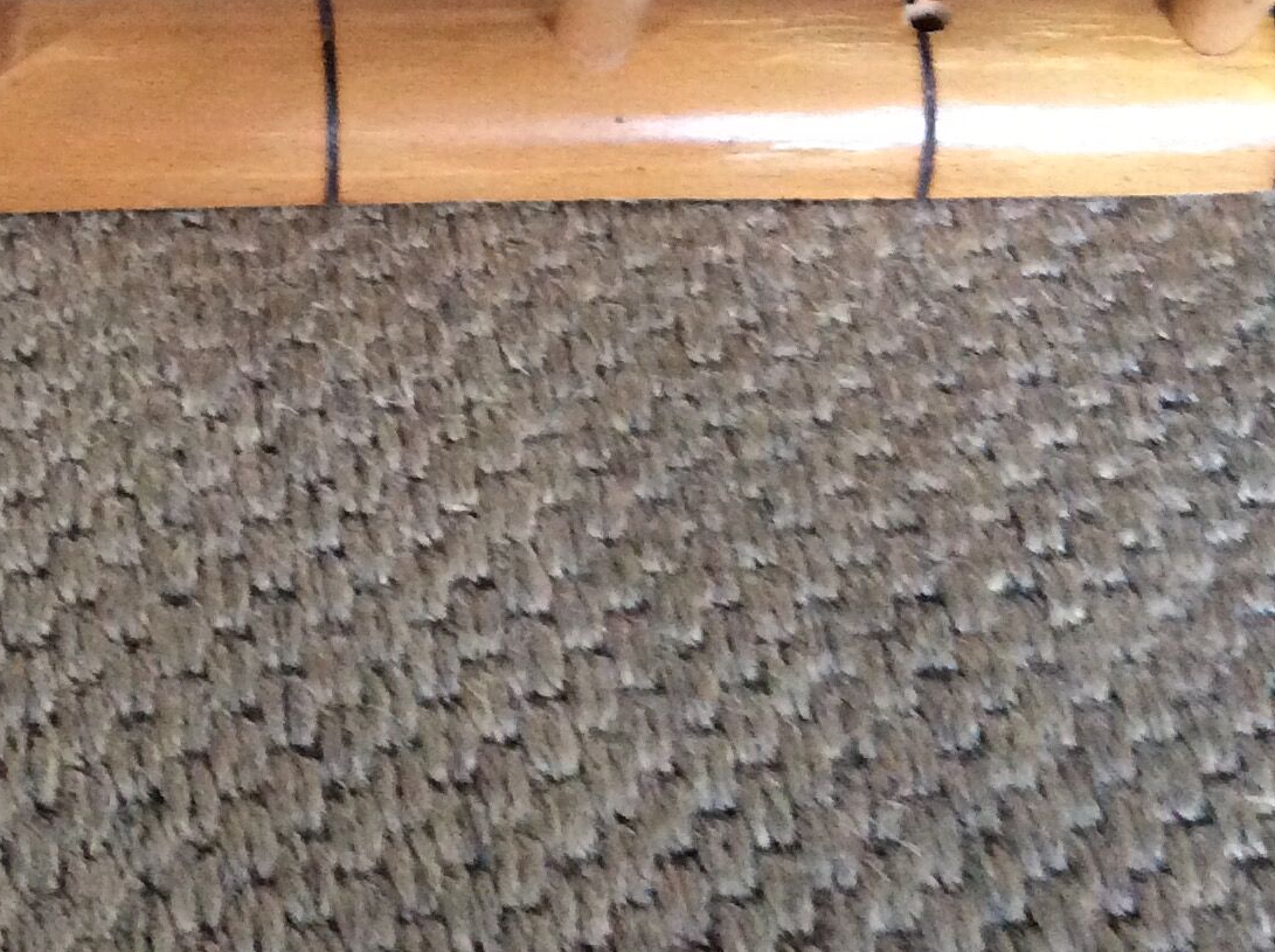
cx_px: 289
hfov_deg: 25.3
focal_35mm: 76
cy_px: 62
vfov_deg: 18.9
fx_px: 2795
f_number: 2.4
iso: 320
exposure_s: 1/17
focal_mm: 3.3
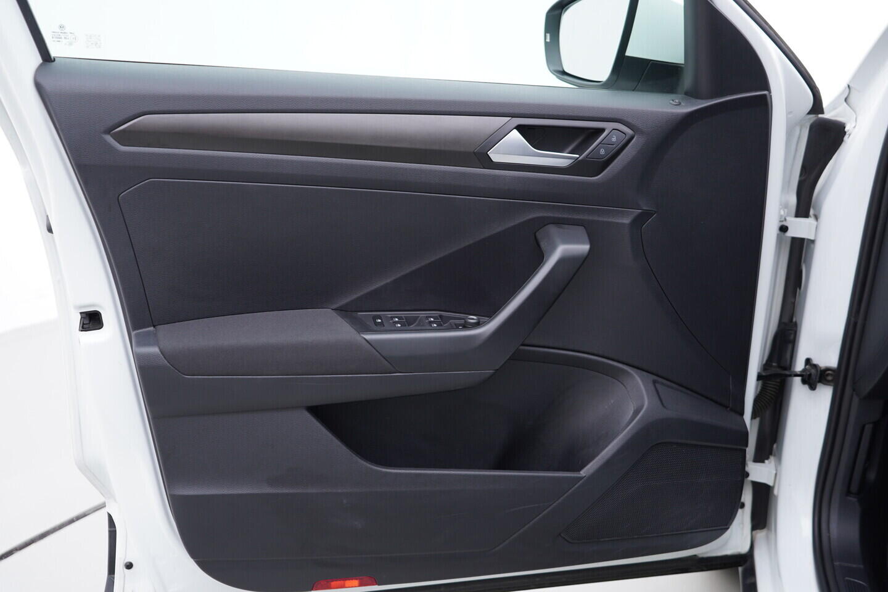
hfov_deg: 53.1
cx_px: 444
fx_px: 888
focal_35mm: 36
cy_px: 296
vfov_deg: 36.9
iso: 125
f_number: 2.8
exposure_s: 1/40
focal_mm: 24
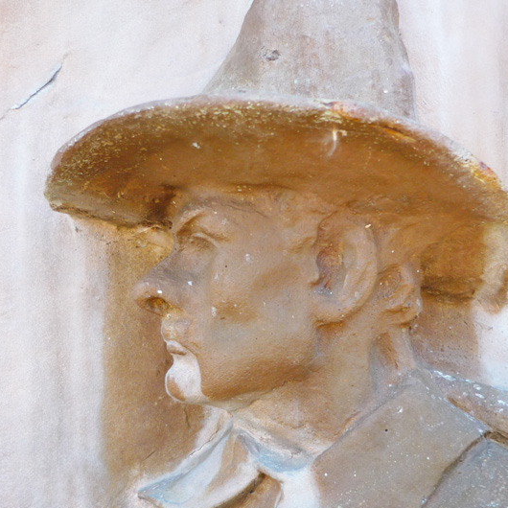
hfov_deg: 38.3
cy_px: 299
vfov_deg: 38.2
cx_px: 284
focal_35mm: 44
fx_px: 731
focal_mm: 5.5
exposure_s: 1/50
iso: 100
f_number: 2.8
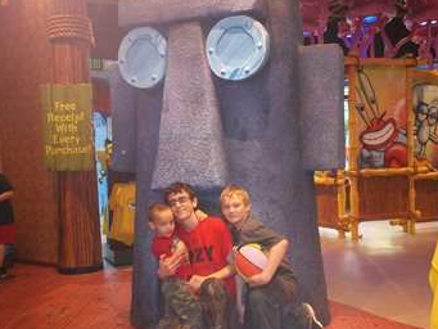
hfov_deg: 45.8
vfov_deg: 35.1
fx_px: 519
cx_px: 211
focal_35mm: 41
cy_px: 173
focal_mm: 6.3
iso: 250
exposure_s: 1/30
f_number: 4.5
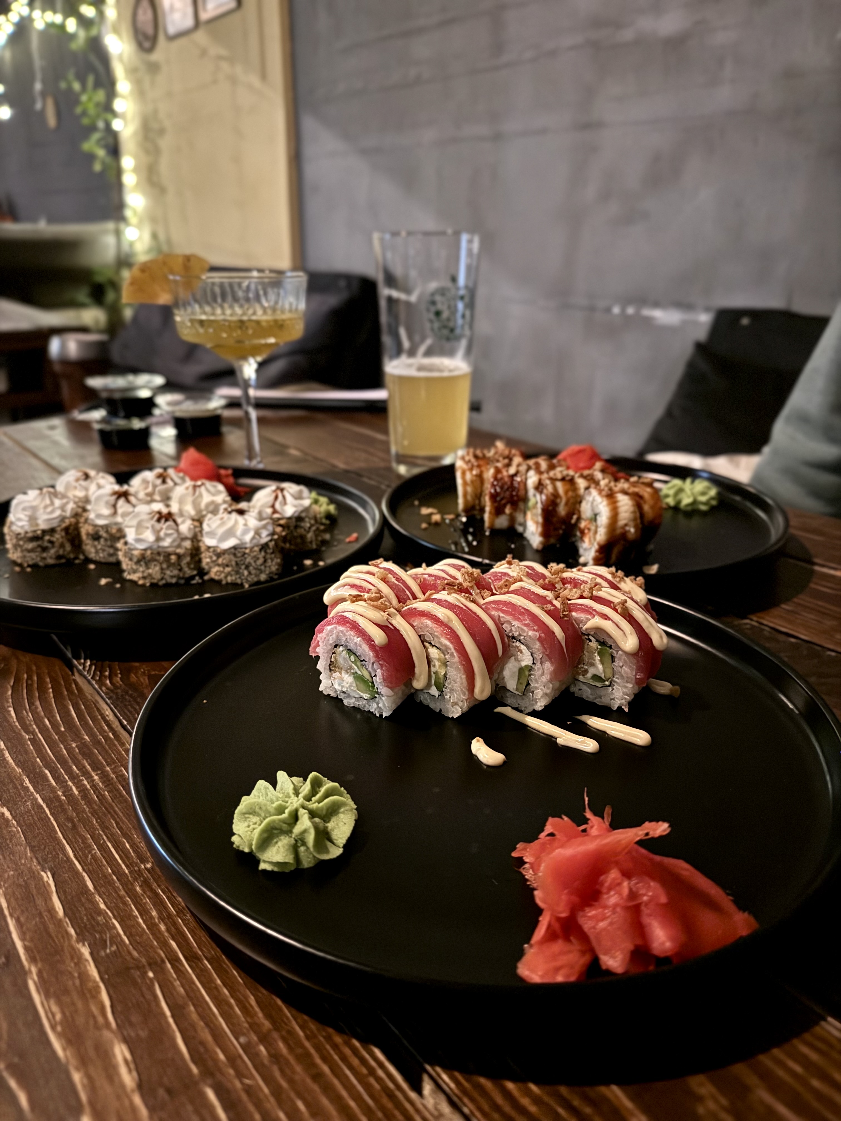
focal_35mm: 24
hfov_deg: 56.8
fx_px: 777
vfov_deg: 71.6
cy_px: 560
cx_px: 420
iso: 1600
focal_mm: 6.76
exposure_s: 1/20
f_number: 1.78
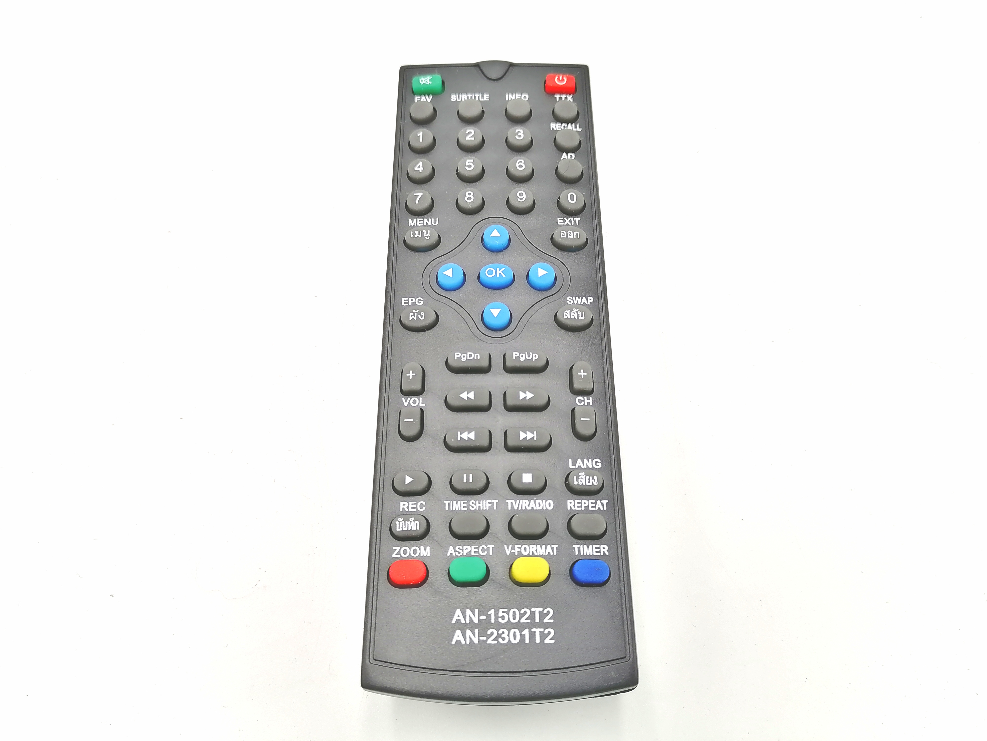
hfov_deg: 65.3
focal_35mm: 27
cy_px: 370
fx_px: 770
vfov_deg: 51.4
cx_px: 494
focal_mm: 5.3
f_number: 1.8
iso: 50
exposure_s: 1/100
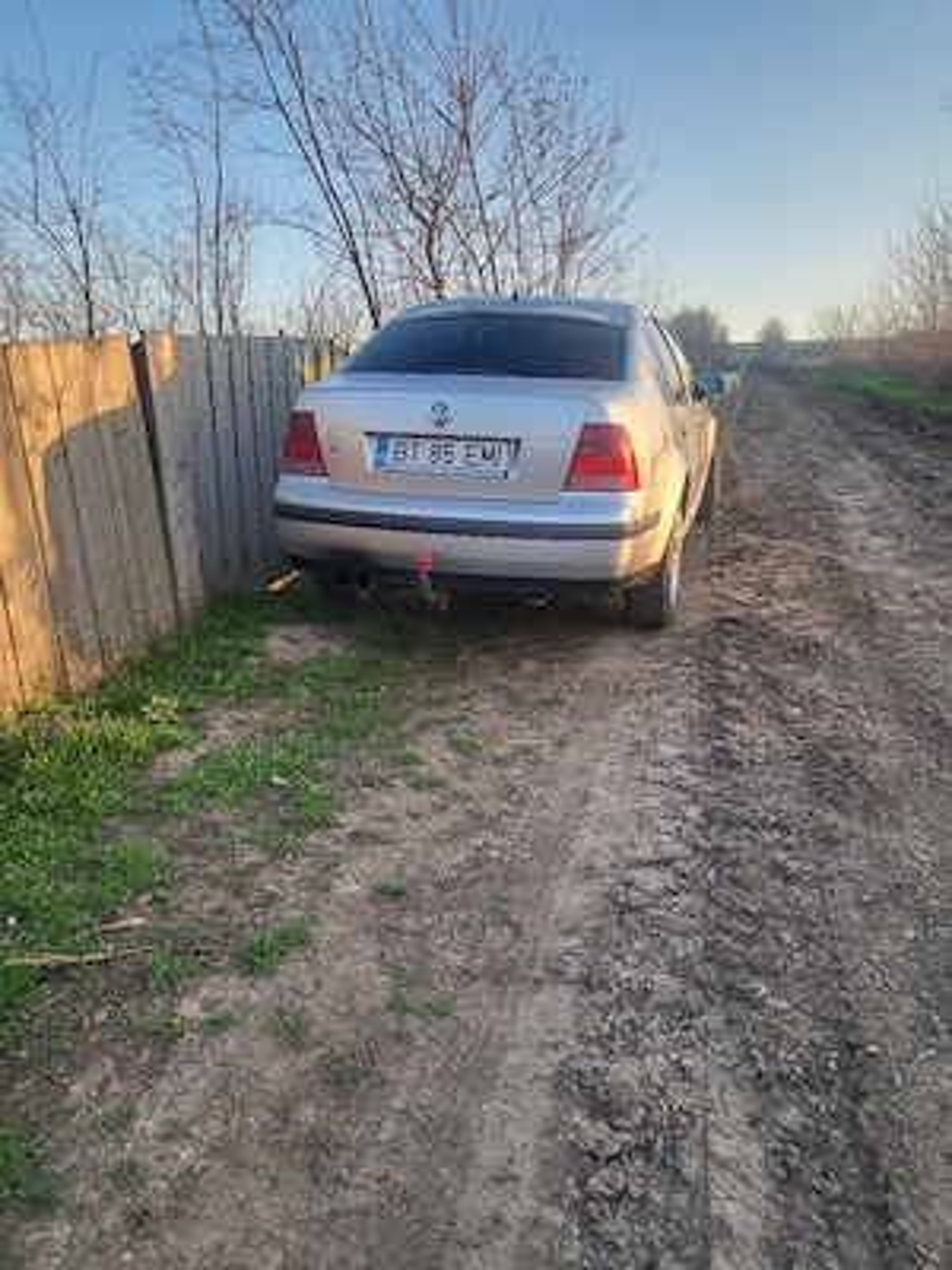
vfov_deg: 67.3
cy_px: 635
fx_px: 953
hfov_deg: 53.1
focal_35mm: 26
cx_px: 476
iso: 50
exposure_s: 1/345
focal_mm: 4.25
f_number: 1.8
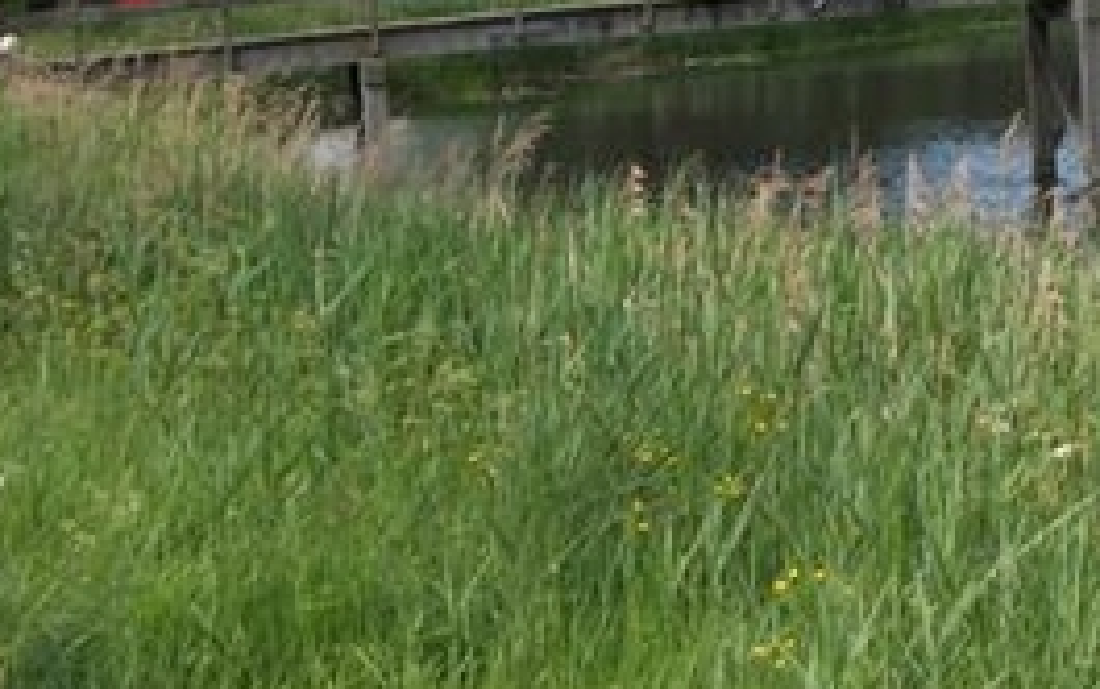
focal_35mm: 120
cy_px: -104
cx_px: 1187
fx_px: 3600
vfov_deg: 10.8
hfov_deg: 16.9
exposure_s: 1/400
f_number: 3.6
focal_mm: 8.8
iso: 80
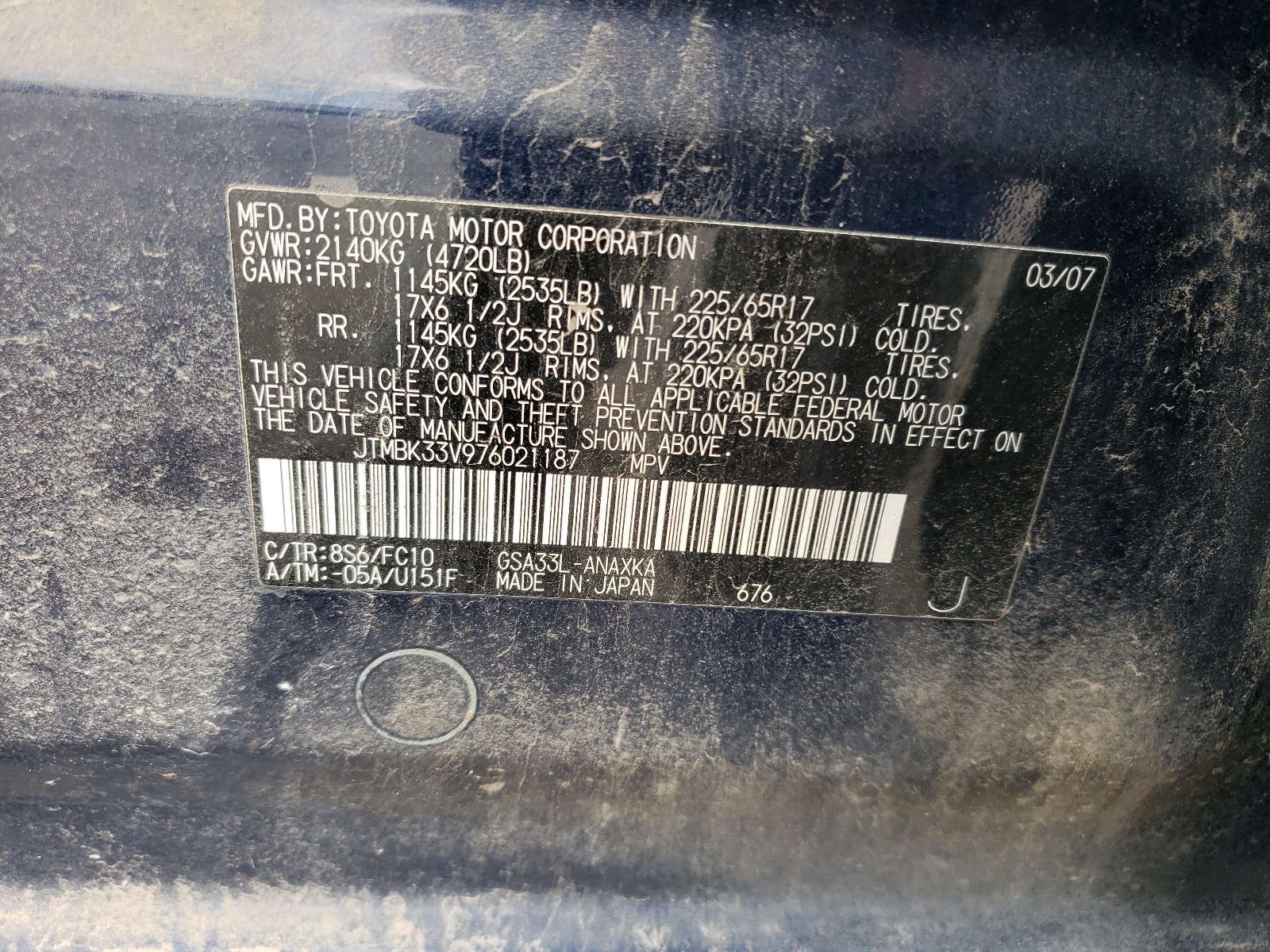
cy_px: 476
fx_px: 954
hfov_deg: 67.3
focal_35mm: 26
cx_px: 635
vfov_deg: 53.1
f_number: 1.5
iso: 54
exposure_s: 1/120
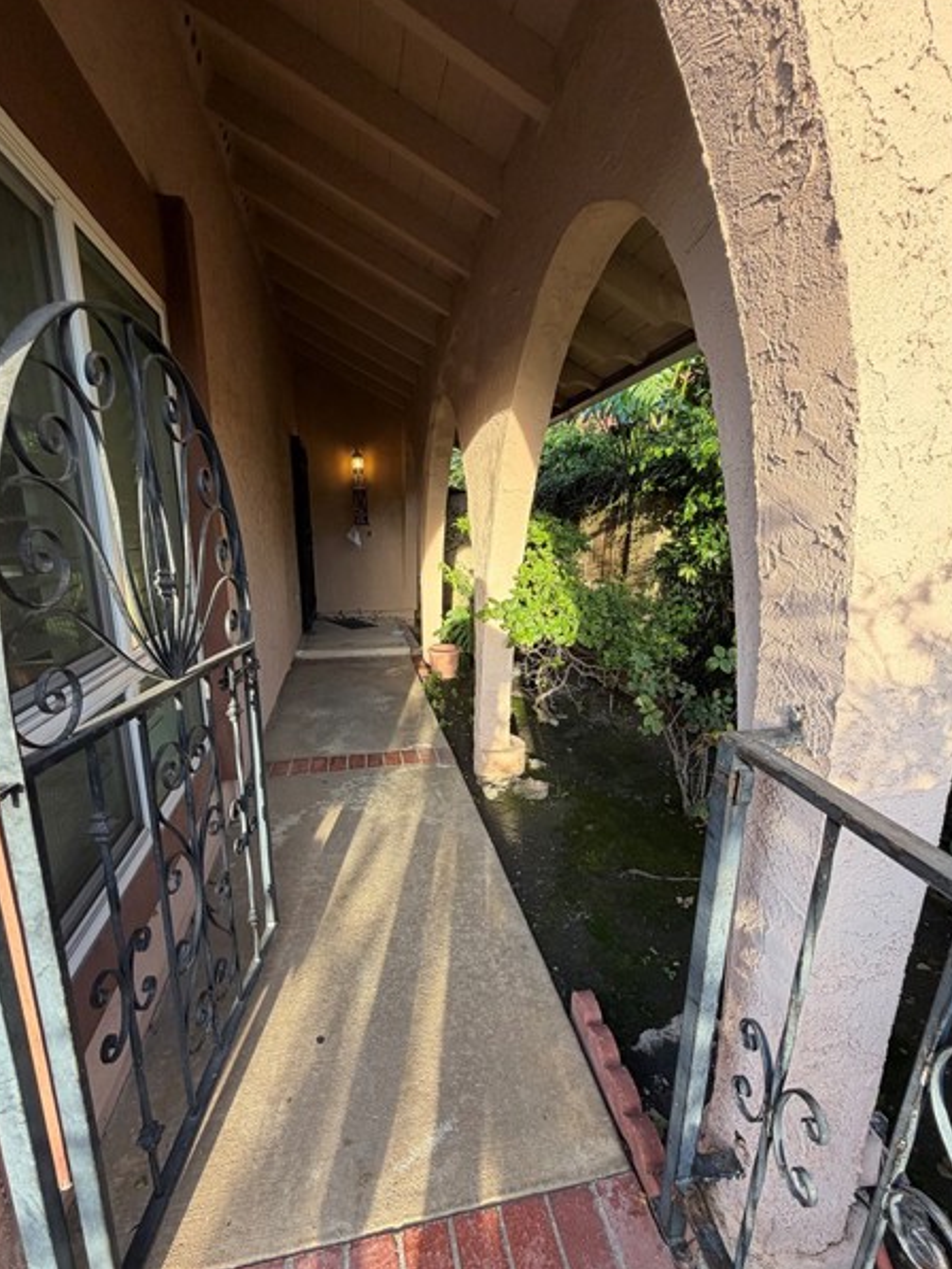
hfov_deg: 81.7
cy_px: 661
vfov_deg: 98.1
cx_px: 453
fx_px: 550
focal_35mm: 15
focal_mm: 2.22
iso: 80
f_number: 2.2
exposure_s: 1/121
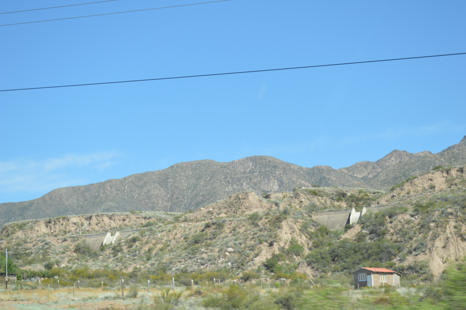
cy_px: 155
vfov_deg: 16.5
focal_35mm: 82
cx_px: 233
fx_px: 1067
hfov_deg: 24.6
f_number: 7.1
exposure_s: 1/200
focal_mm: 55
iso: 100
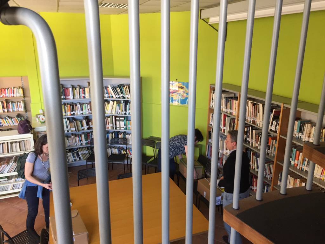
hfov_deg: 61.7
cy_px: 122
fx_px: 272
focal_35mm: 29
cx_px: 162
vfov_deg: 48.2
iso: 160
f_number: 2.2
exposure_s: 1/33
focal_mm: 4.15
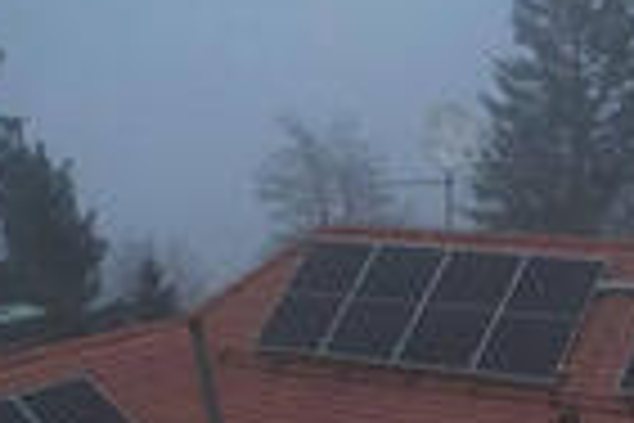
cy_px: 612
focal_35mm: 70
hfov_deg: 27.9
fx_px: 1233
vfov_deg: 17.7
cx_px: 553
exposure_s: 1/10
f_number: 2.8
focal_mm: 8.38
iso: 540
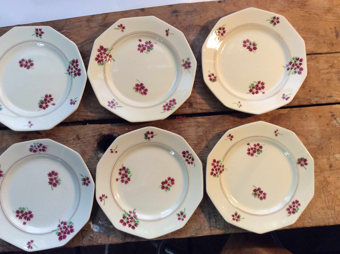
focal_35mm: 32
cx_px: 170
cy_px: 127
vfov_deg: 44.1
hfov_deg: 56.9
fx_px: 314
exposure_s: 1/25
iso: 80
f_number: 2.4
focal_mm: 3.3
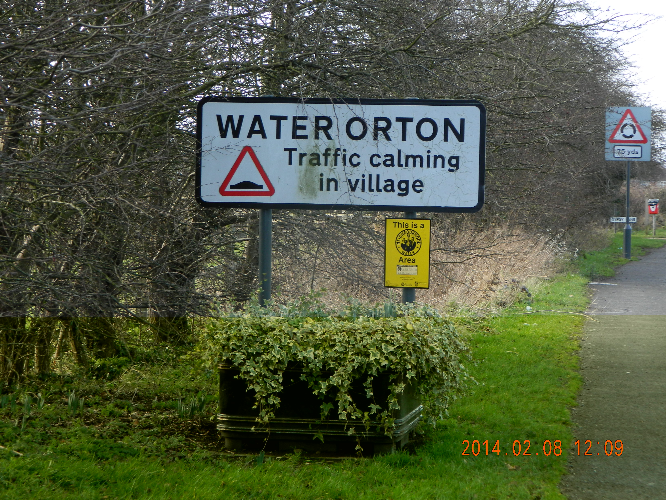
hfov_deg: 19.1
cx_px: 333
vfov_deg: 14.4
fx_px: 1982
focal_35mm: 103
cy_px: 250
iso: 80
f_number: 4.5
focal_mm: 18.6
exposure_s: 1/80
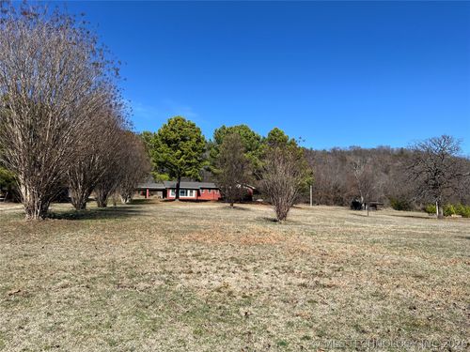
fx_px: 353
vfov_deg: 53.1
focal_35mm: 26
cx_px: 235
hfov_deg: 67.3
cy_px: 176
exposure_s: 1/3413
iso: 50
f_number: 1.6
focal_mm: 5.1
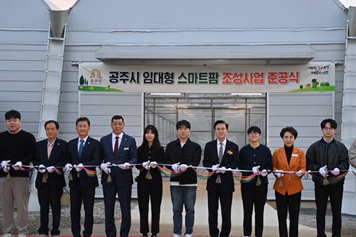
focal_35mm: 63
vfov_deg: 21.5
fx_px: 623
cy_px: 132
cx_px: 189
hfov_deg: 31.9
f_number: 3.5
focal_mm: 56
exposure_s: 1/200
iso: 200
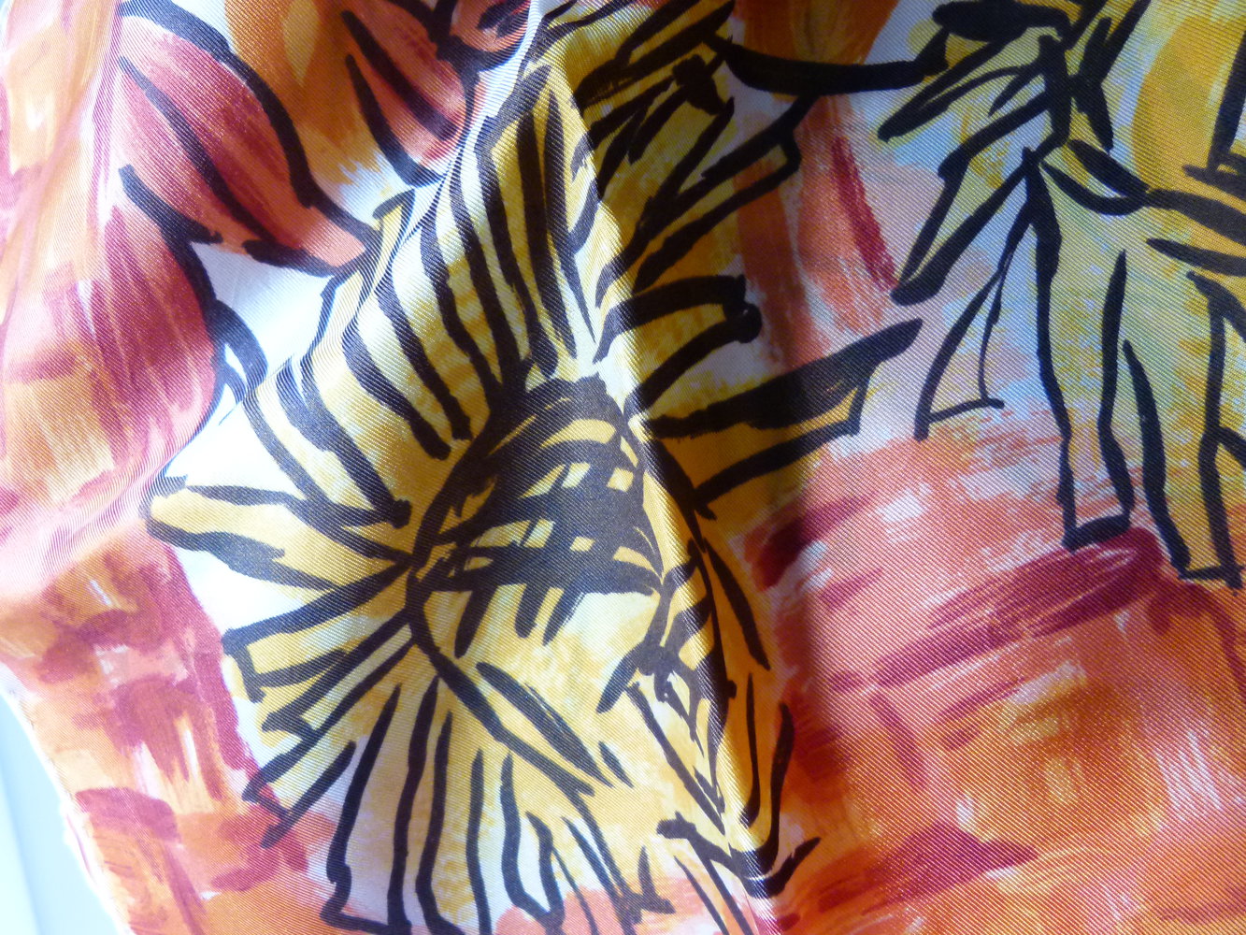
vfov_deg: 54.9
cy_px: 468
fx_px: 900
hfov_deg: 69.4
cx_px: 623
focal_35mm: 25
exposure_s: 1/60
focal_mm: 4.5
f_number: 2.8
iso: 200
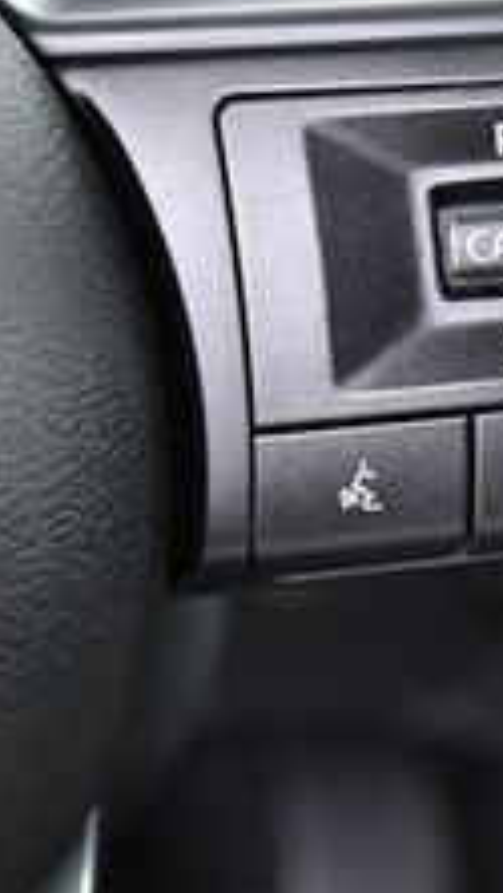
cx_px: 660
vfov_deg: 12.5
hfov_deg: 7.0
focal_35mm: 172
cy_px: 471
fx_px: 4075
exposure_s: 1/30
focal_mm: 38
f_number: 4.2
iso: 2500
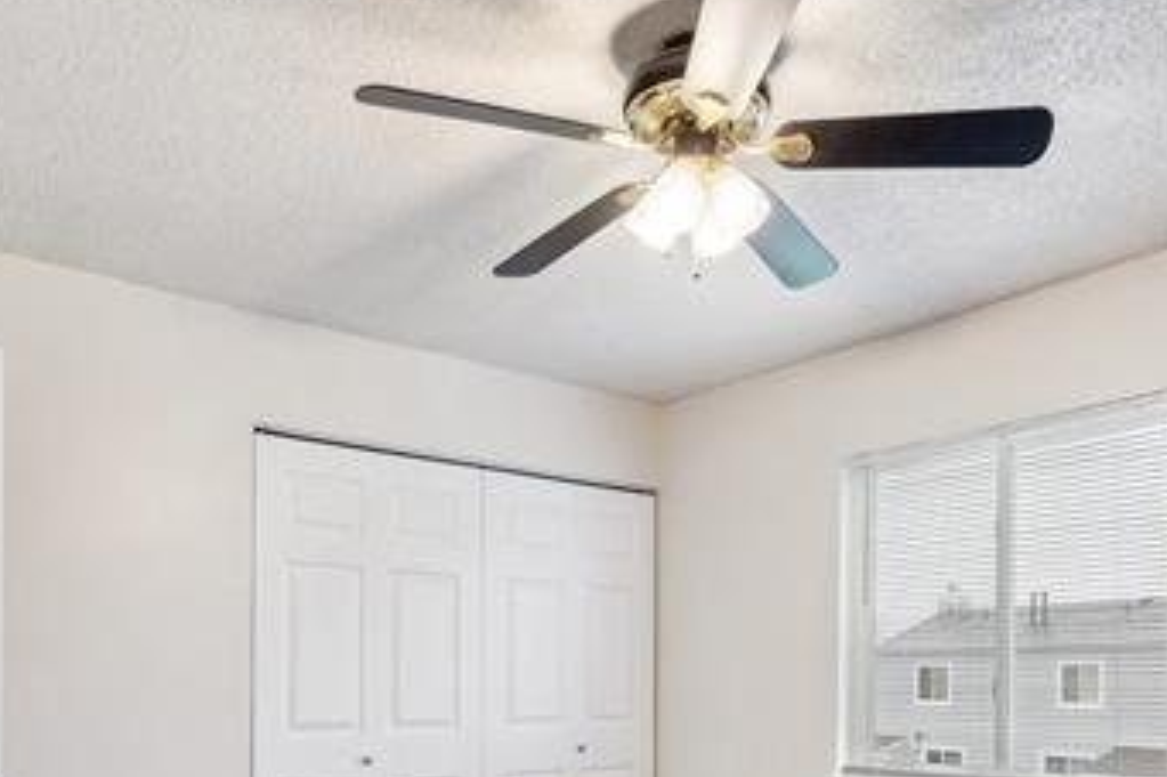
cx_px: 633
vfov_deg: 40.7
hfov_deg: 61.9
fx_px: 972
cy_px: 678
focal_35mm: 30
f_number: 6.3
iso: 100
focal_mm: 16
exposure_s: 1/3.33
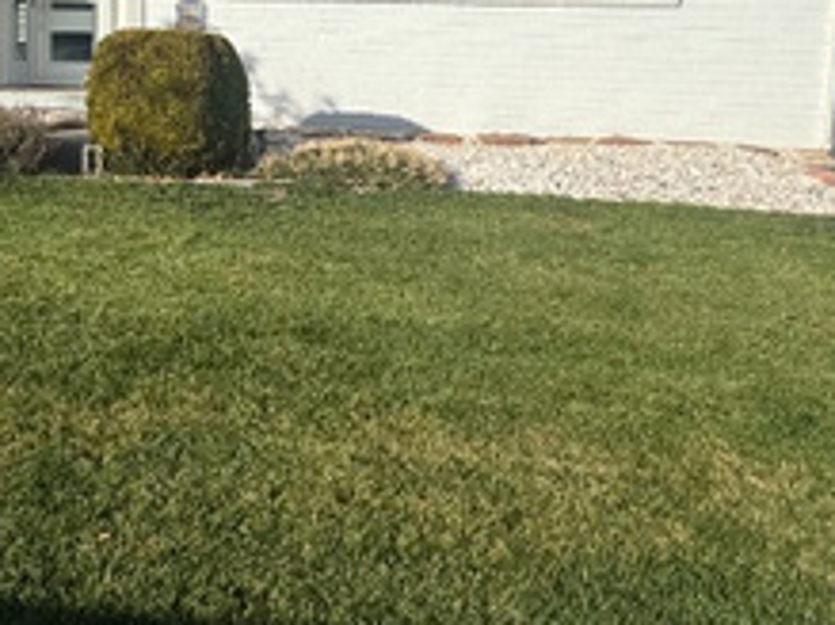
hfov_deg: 44.3
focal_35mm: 41
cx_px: 210
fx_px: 988
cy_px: 149
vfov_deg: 34.3
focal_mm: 2.22
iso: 50
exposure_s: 1/3390
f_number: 2.2
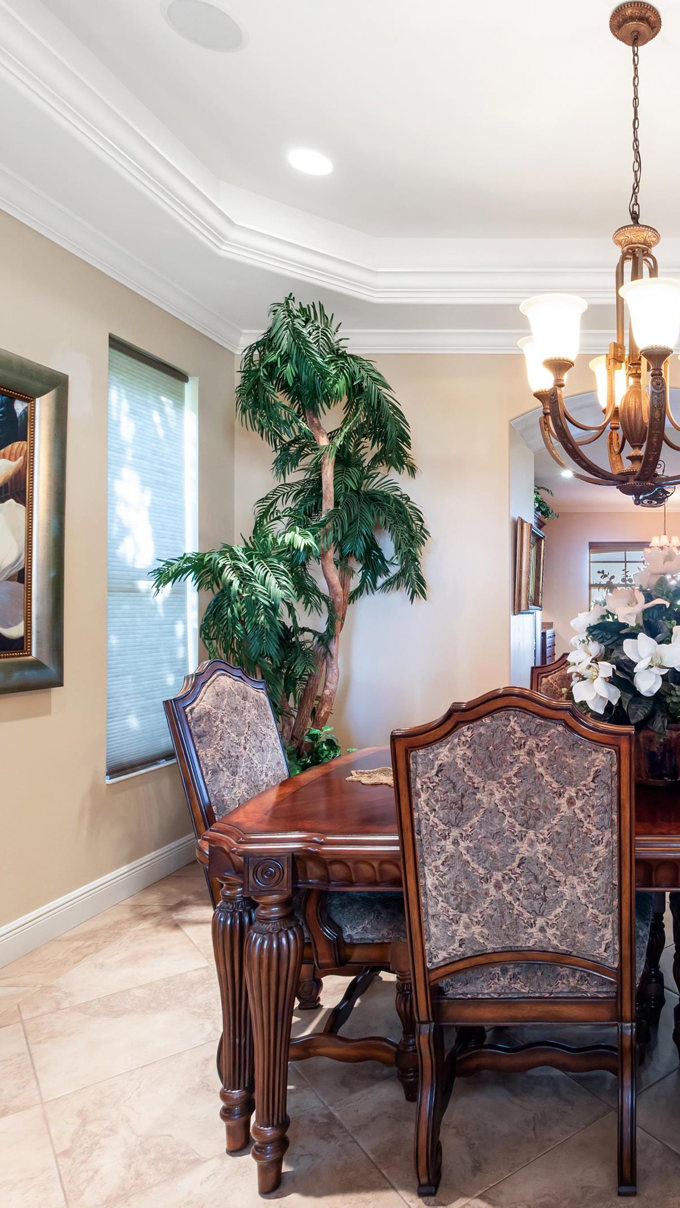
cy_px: 616
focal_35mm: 22
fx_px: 705
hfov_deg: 44.8
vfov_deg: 81.2
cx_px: 657
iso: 200
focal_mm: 7
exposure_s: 1/2
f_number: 7.1
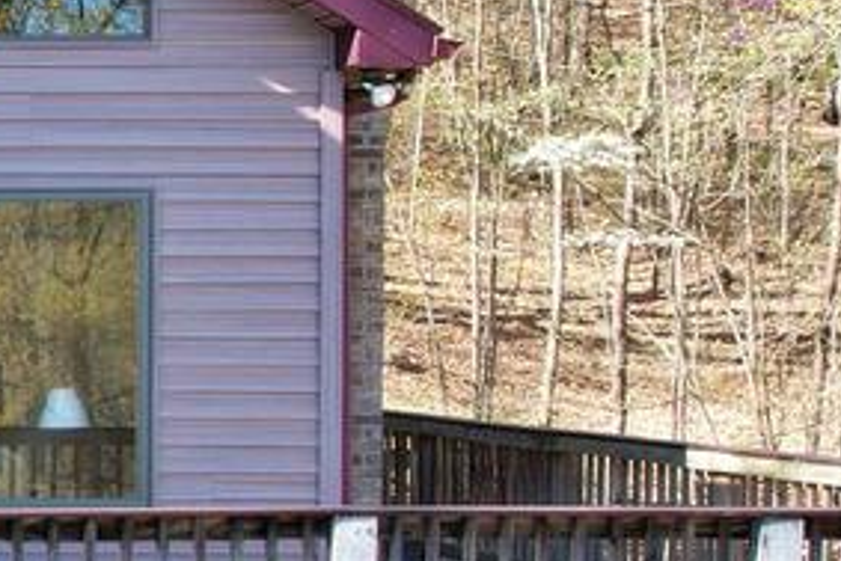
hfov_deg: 15.1
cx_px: -802
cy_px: 341
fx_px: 2618
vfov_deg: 12.2
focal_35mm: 112
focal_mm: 8.38
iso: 100
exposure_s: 1/320
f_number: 2.8
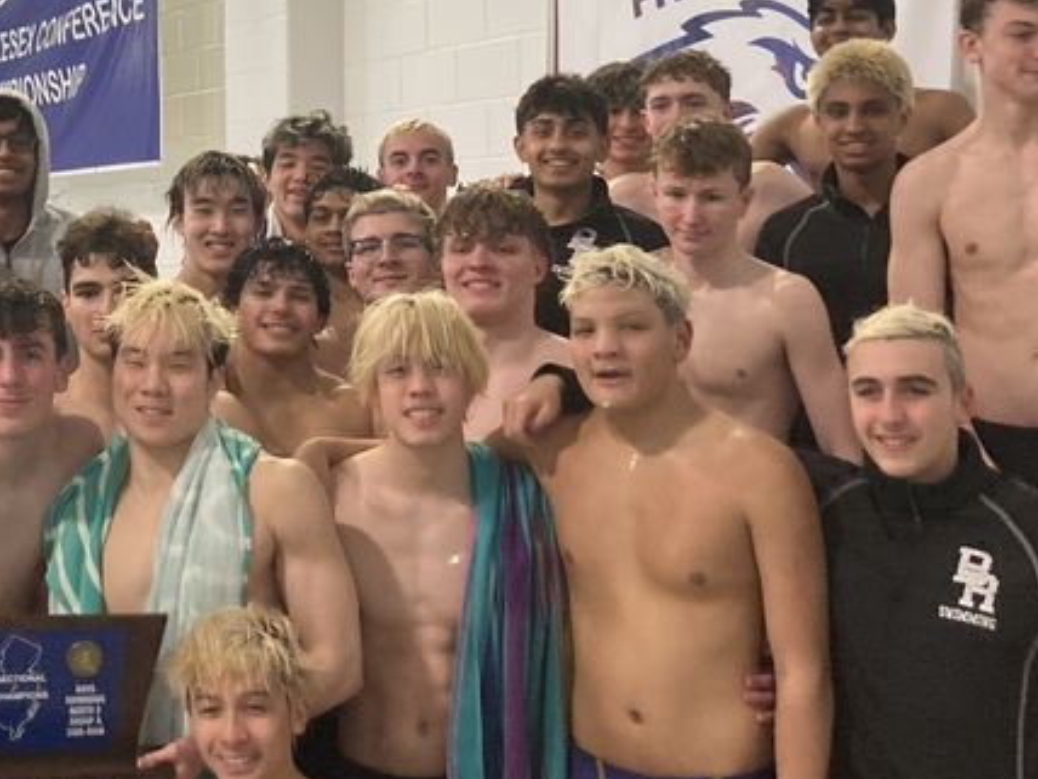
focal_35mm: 67
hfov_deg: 28.3
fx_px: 2009
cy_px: 175
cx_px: 189
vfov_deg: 21.7
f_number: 1.8
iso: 200
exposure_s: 1/60
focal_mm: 3.99
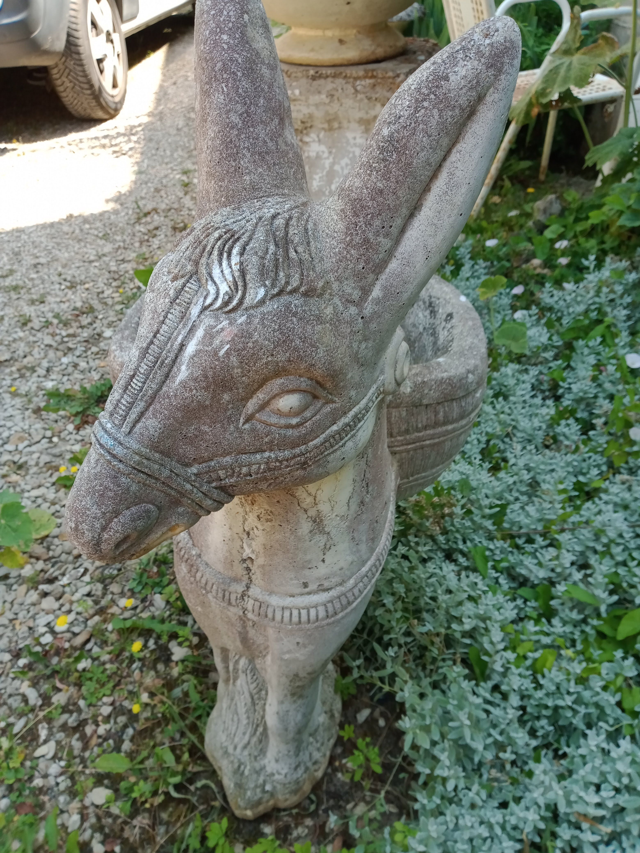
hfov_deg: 51.4
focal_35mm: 27
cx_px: 320
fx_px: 666
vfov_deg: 65.3
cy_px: 426
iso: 111
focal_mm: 3.54
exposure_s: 1/226
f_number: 2
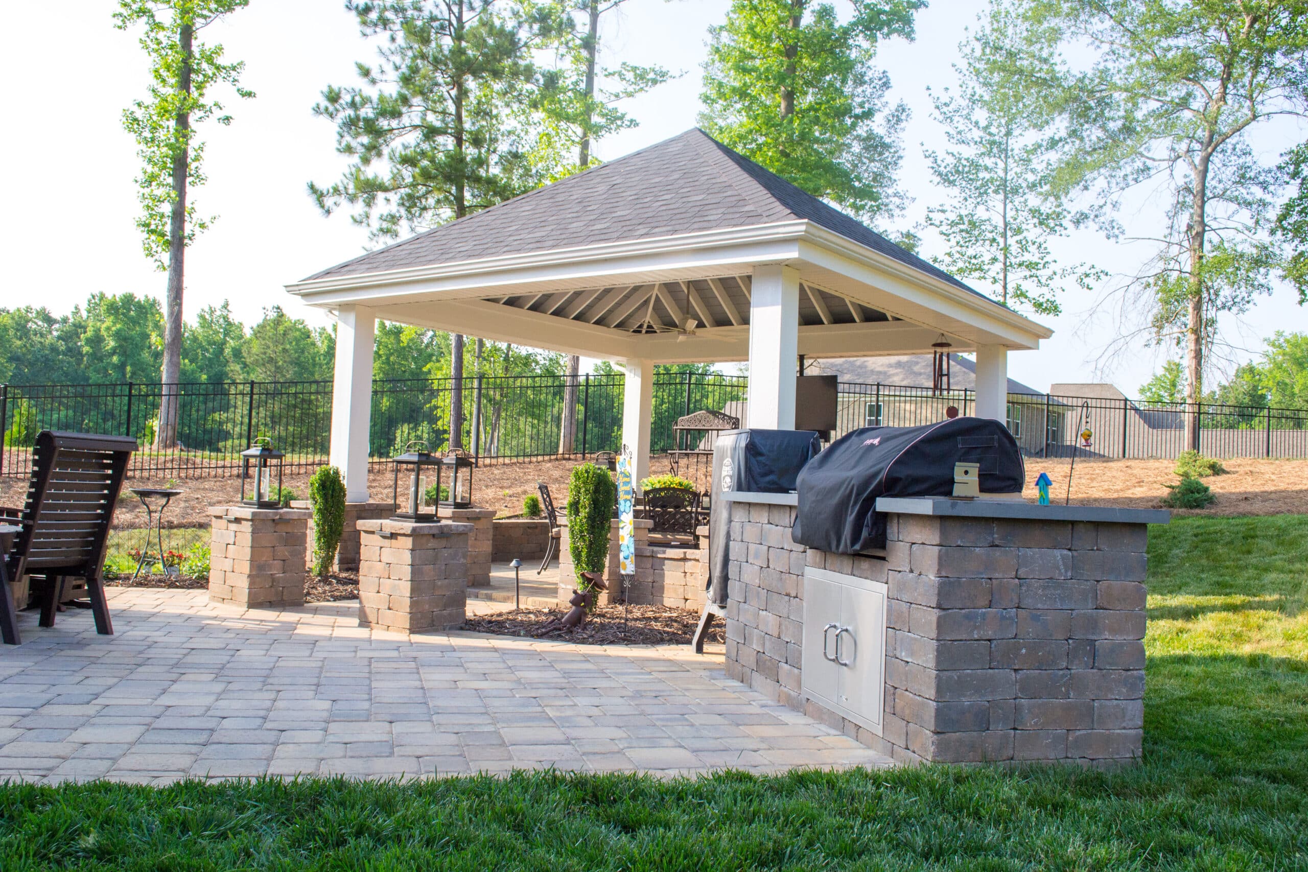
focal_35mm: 30
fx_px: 1090
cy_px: 436
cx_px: 654
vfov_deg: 43.6
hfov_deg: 61.9
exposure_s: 1/250
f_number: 10
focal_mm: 20
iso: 400
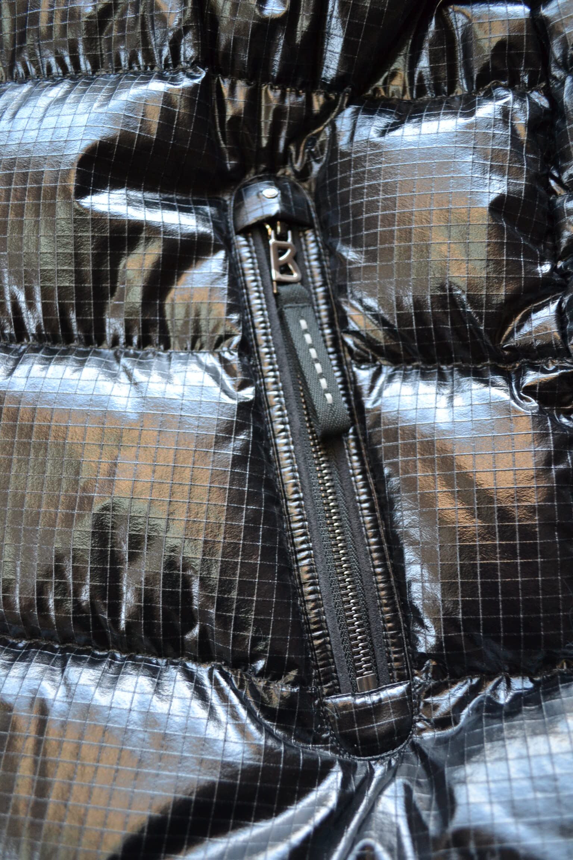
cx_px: 286
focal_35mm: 30
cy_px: 430
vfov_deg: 61.9
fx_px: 716
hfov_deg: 43.6
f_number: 3.8
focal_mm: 20
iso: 1100
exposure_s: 1/60
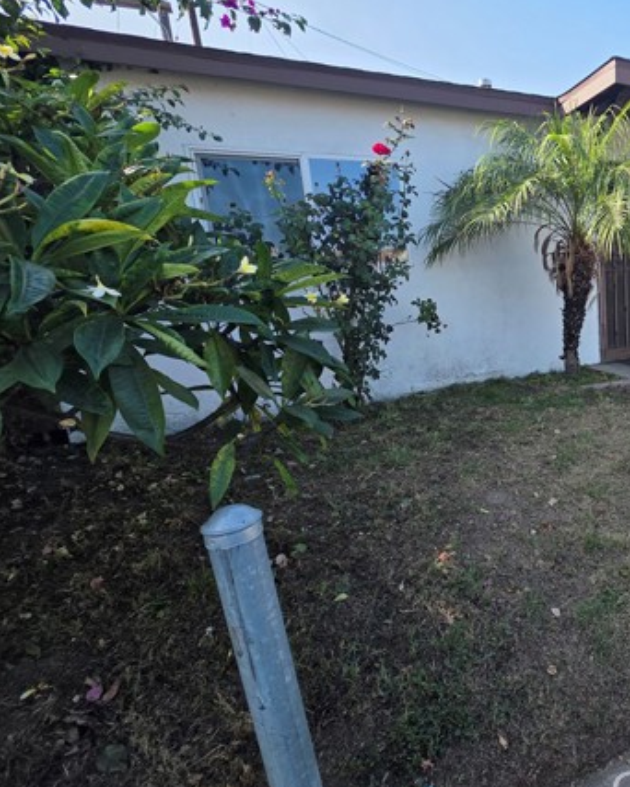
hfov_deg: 61.0
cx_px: 556
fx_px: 443
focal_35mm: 19
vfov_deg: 83.2
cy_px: 372
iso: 40
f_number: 1.9
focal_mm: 2.2
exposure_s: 1/929
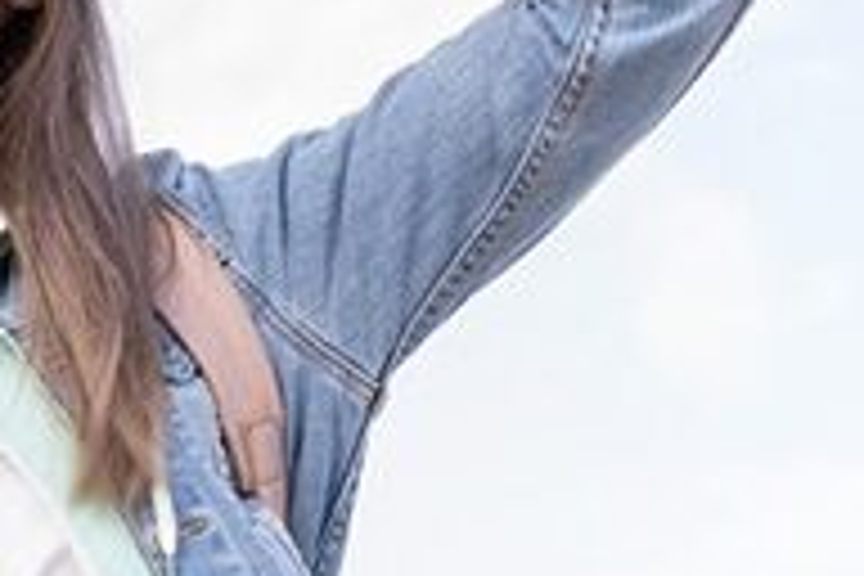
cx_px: -464
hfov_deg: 17.0
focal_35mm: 108
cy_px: 72
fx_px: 2592
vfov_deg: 12.6
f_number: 3.5
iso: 160
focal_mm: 30
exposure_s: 1/320
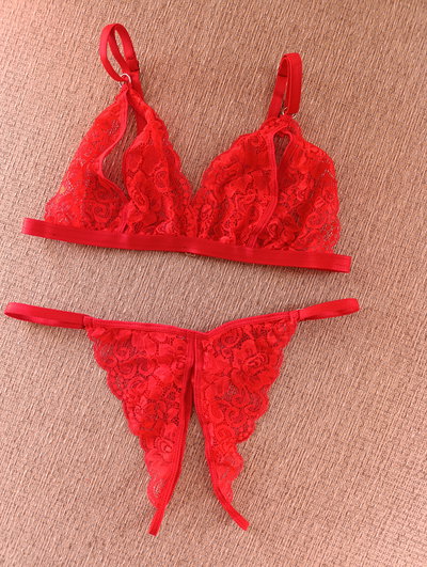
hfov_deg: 59.0
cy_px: 284
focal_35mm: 23
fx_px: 377
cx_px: 214
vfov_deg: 73.8
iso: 320
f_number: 1.6
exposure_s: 1/100
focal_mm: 6.14
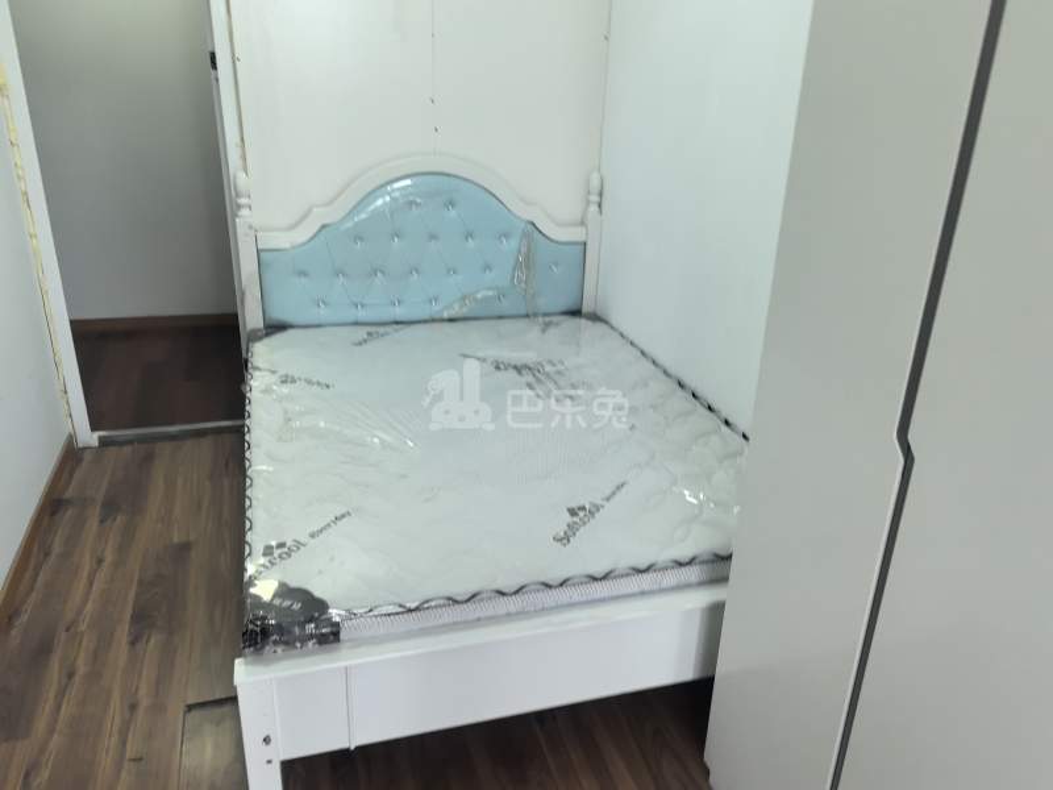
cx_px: 526
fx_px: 821
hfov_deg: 65.3
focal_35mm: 27
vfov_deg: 51.4
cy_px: 395
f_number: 2
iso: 400
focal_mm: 5.75
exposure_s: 1/100
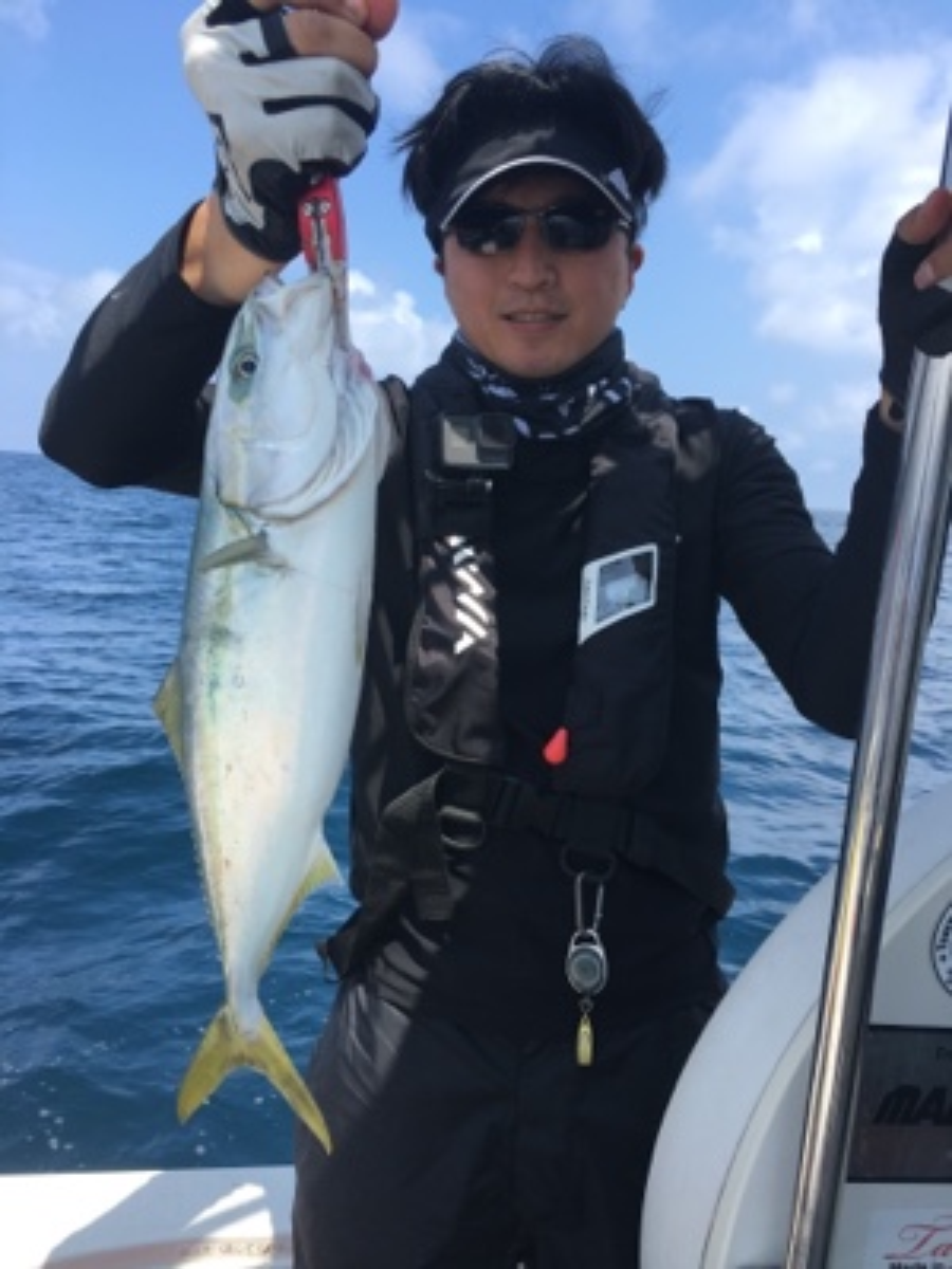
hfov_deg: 48.2
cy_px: 634
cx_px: 476
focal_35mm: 29
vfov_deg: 61.7
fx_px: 1063
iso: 25
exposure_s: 1/785
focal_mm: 4.15
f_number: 2.2
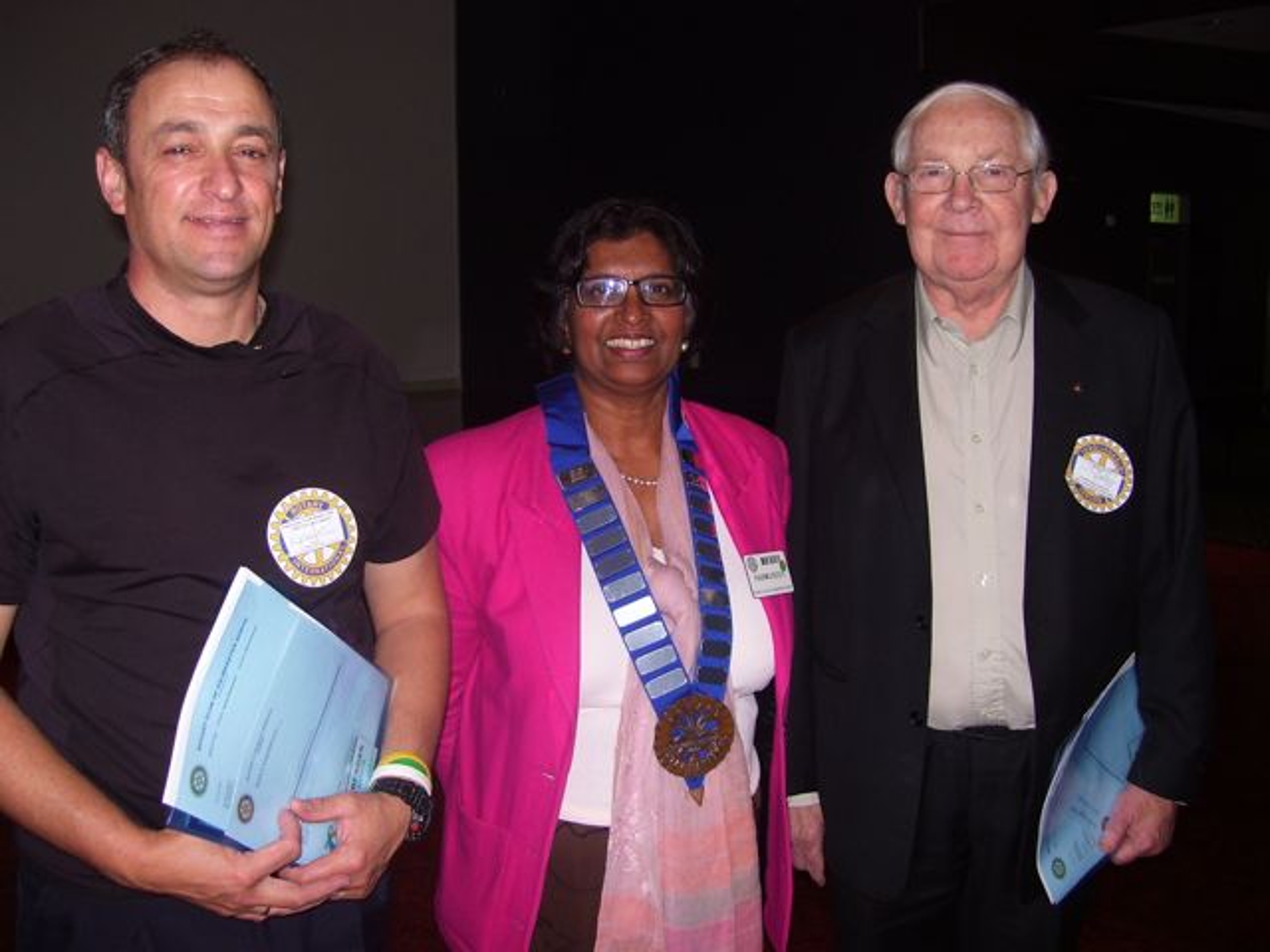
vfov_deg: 39.7
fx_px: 1321
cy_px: 476
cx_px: 635
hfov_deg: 51.4
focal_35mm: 36
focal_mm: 6
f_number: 2.7
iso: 80
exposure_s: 1/60
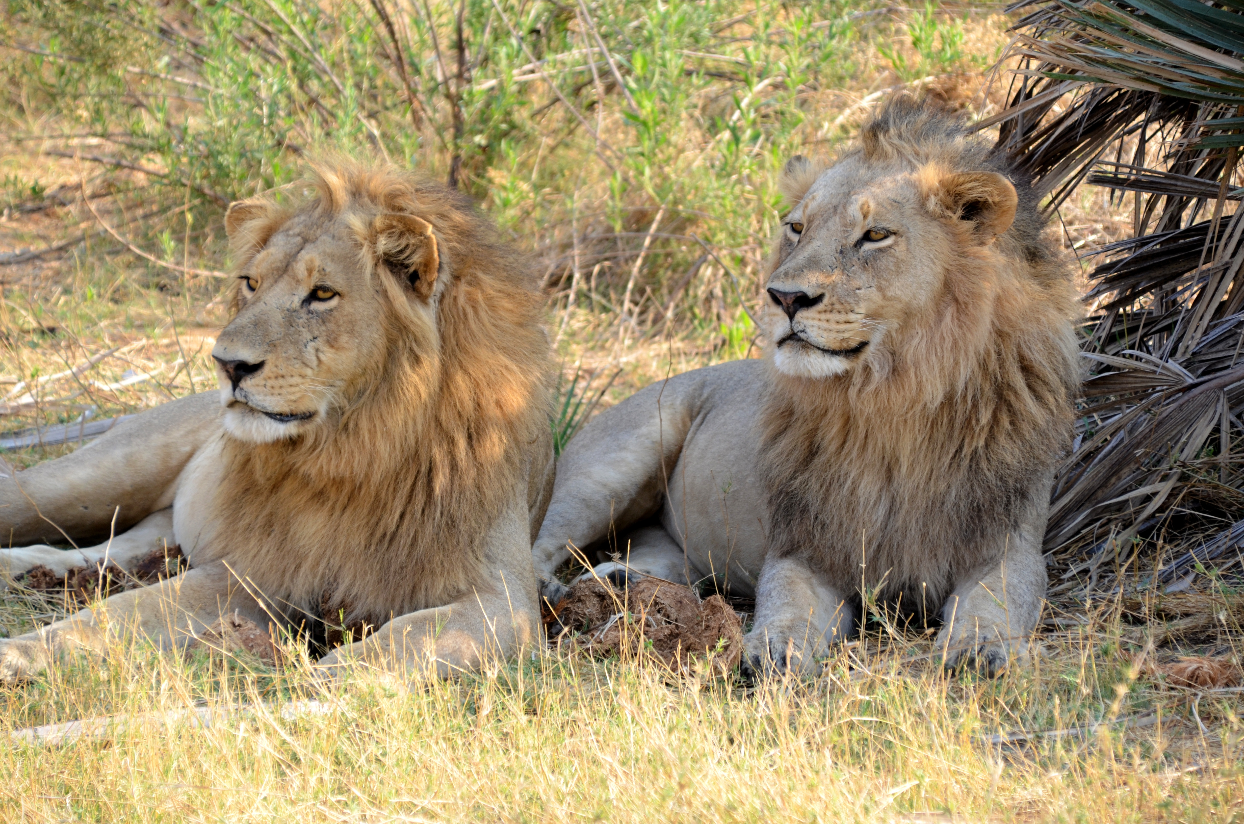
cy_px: 412
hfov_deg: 10.6
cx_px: 622
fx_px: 6724
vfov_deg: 7.0
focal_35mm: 195
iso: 200
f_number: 6.7
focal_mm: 130
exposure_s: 1/180
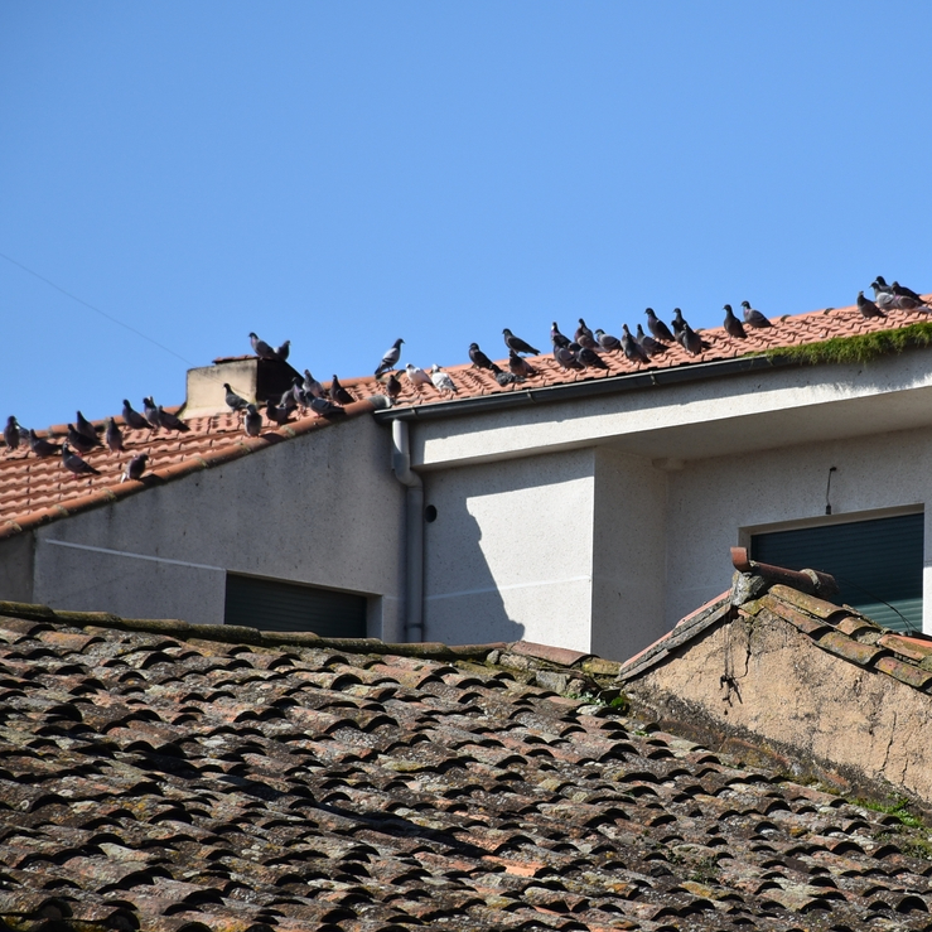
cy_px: 489
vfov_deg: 6.0
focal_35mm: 290
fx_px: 8834
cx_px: 696
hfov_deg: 6.0
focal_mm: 140
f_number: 7.1
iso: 200
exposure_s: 1/800
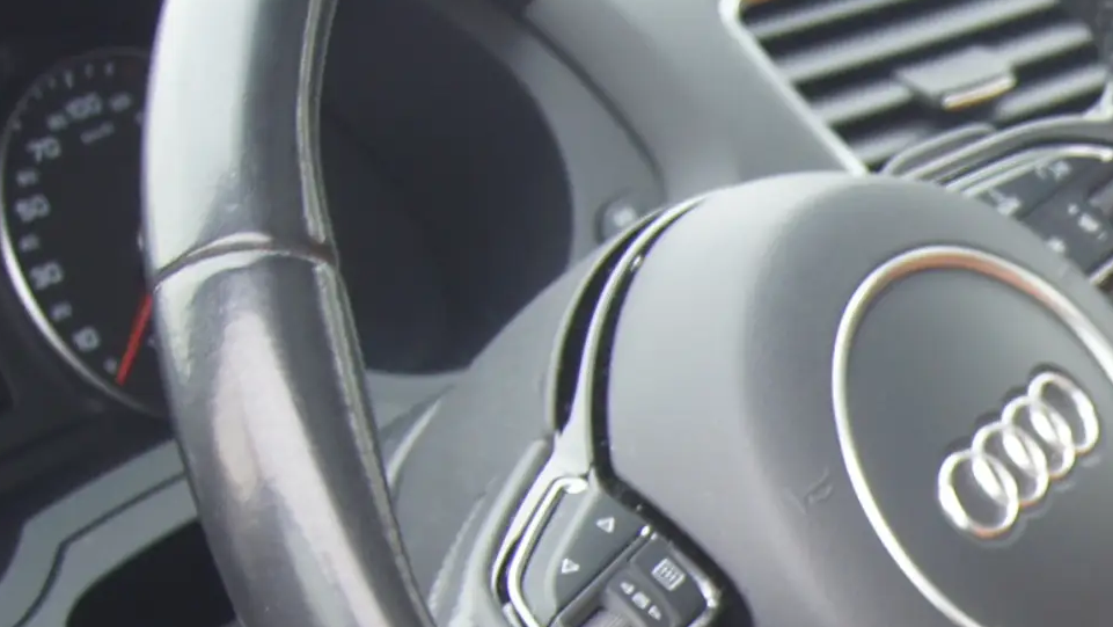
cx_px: 1970
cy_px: 932
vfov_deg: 8.6
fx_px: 4073
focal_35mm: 138
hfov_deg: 13.9
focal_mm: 22
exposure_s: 1/40
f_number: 4
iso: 160
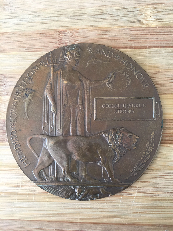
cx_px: 86
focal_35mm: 29
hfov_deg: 48.2
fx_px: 193
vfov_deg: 61.7
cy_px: 116
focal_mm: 4.15
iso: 100
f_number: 2.2
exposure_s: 1/30
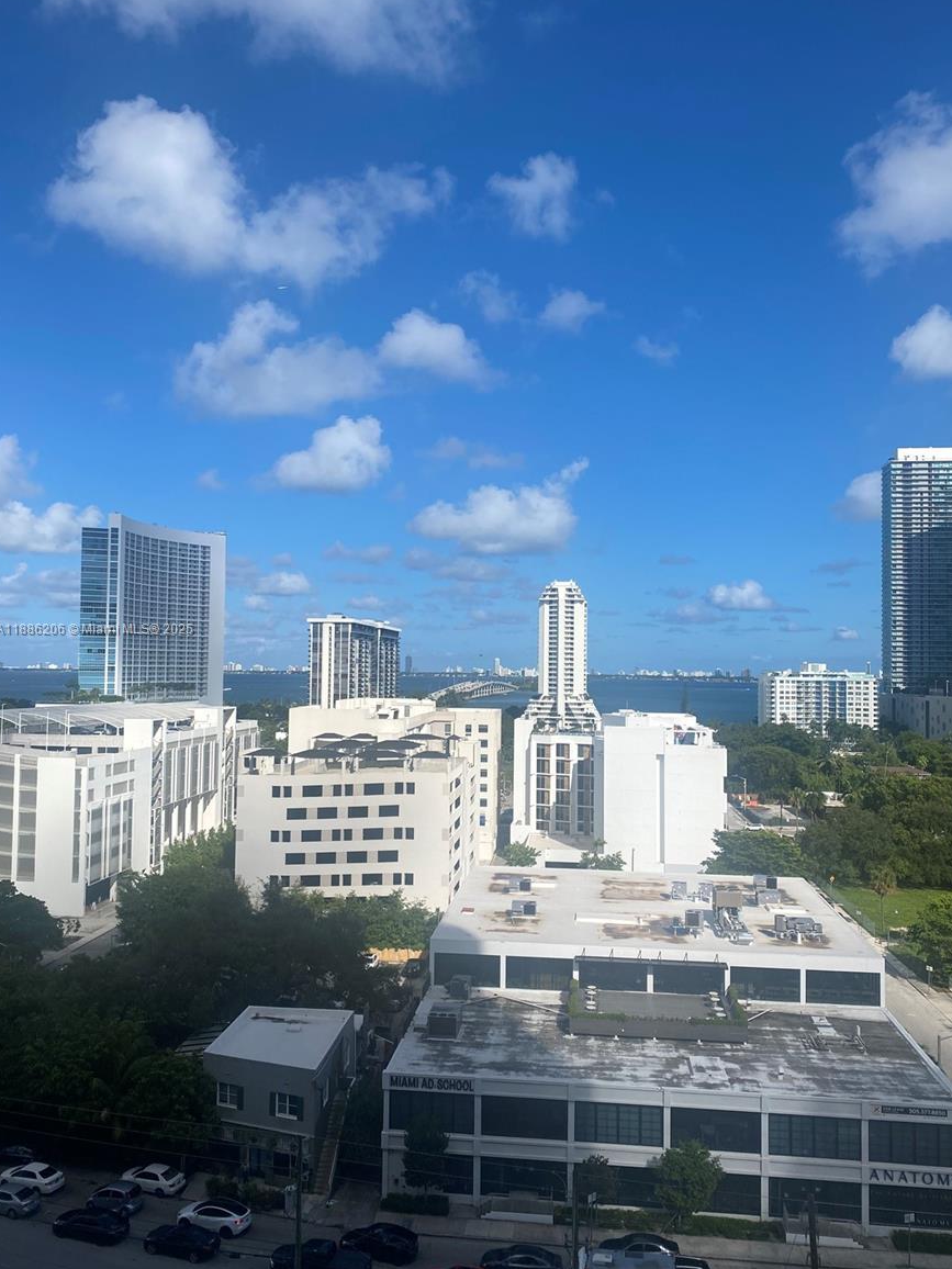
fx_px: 990
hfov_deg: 51.4
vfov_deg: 65.3
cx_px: 486
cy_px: 630
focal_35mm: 27
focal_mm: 4.25
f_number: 1.8
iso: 32
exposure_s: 1/5025
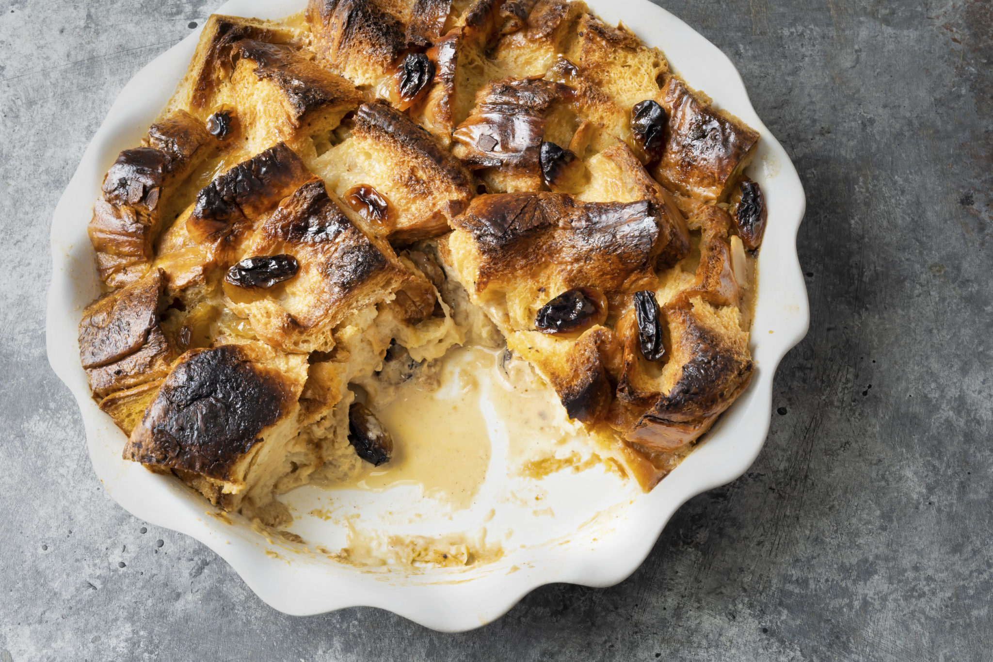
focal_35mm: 50
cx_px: 496
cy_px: 331
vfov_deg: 27.0
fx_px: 1379
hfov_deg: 39.6
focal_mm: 50
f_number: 16
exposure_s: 1
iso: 100
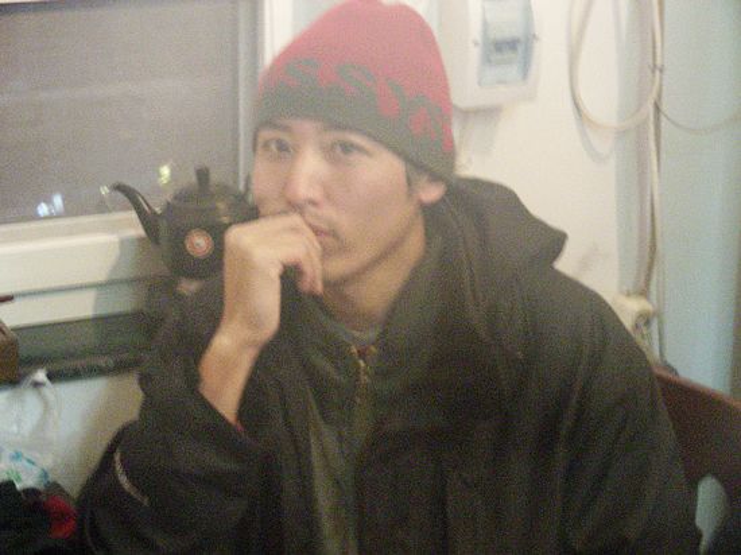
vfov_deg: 17.0
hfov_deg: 22.5
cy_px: 278
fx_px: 1862
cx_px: 370
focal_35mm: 87
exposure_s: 1/4
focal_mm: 14.6
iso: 800
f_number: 3.5
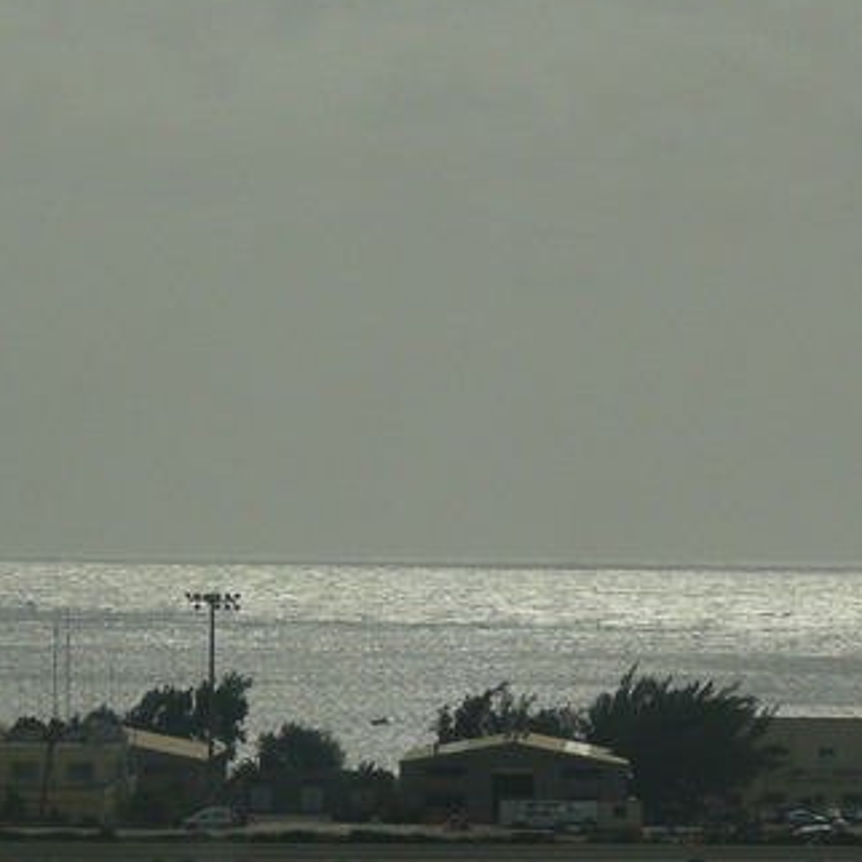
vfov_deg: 4.6
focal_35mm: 383
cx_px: 380
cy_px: 546
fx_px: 10790
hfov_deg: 4.6
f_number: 5.6
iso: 100
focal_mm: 39.3
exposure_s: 1/200
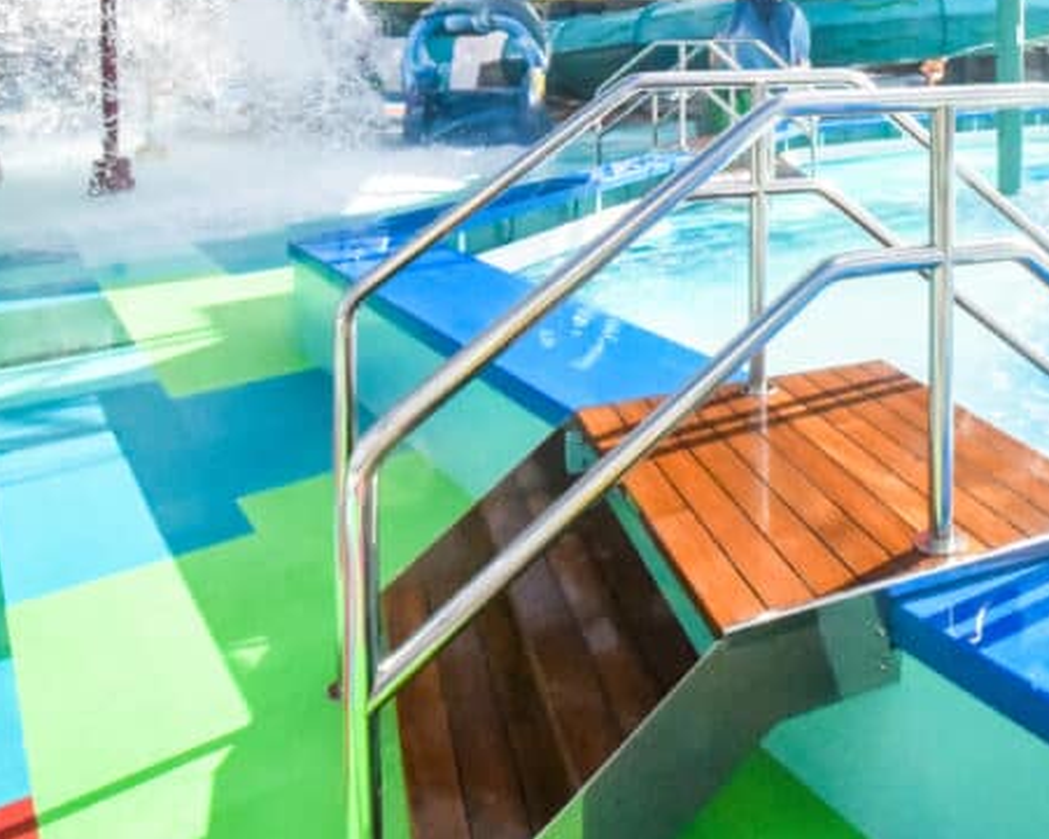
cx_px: 881
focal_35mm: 32
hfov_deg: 51.2
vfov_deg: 41.4
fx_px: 993
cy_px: 51
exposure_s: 1/3200
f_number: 22
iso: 16000
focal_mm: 10
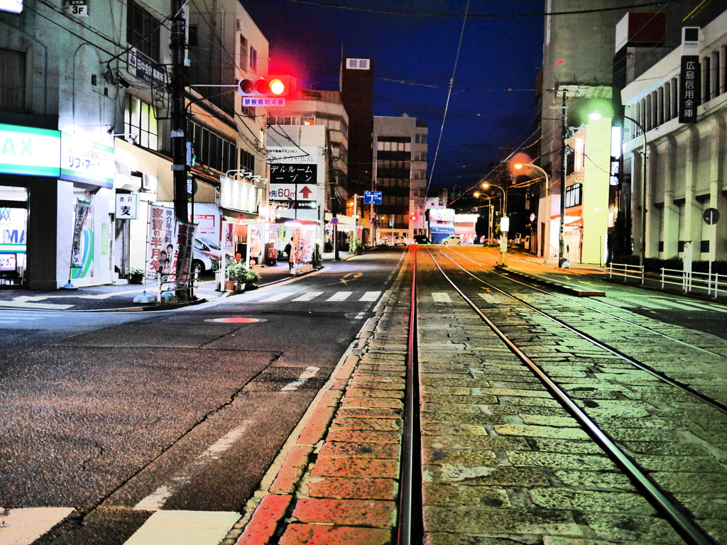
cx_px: 364
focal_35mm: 40
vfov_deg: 36.0
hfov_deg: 46.8
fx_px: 840
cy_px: 272
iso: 1250
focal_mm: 20
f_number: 1.7
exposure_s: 1/60
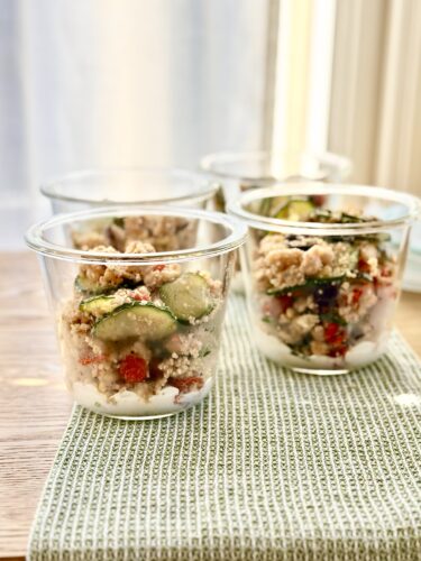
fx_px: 778
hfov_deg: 30.3
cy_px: 280
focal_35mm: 48
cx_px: 210
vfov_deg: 39.7
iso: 80
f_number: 1.78
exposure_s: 1/555
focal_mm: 6.86
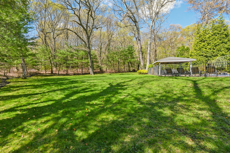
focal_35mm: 16
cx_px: 115
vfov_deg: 73.7
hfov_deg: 96.7
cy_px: 76
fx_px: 102
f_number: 9
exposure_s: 1/80
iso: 160
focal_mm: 16
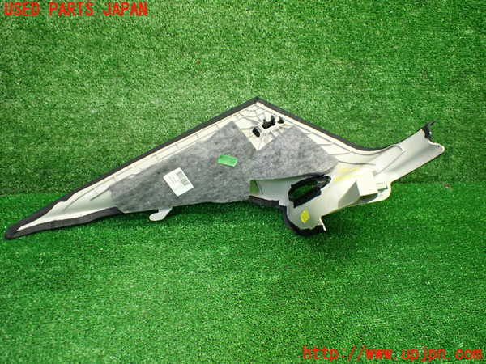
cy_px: 182
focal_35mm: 30
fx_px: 421
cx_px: 243
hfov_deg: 60.0
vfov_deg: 46.8
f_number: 2.3
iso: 640
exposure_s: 1/125
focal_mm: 5.4
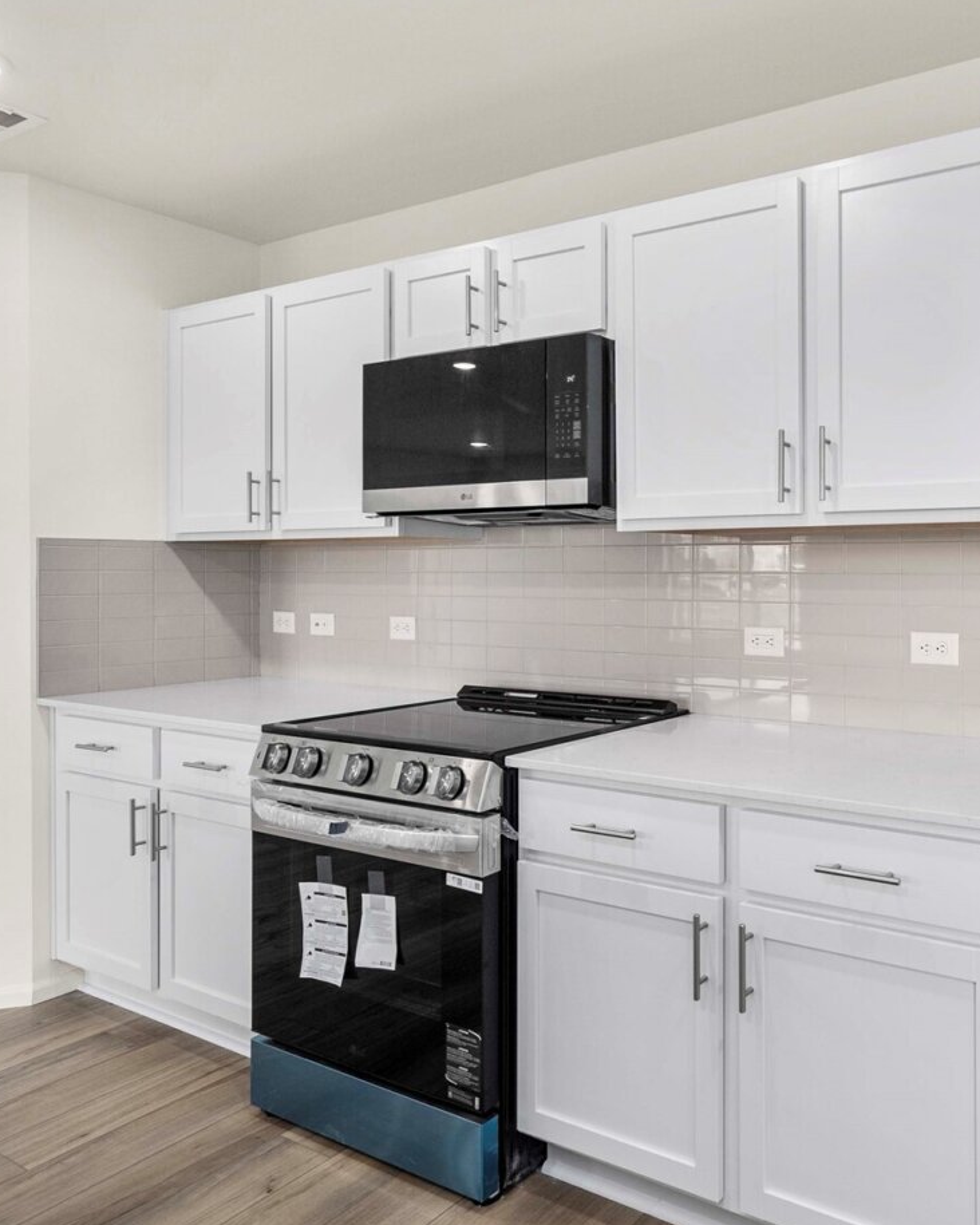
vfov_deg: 72.6
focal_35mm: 23
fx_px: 834
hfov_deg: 54.9
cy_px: 612
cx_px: 834
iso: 100
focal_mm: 16
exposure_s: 1/60
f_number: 6.3
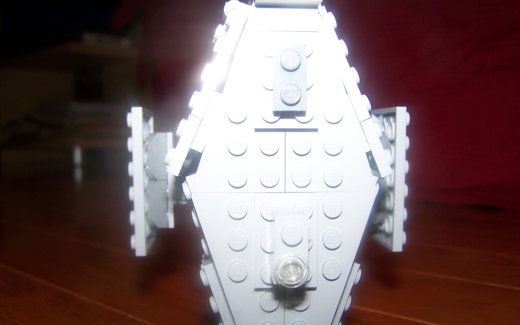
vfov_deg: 31.2
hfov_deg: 48.2
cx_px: 258
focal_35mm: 41
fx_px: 581
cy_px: 185
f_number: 2.8
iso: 80
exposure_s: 1/60
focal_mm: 6.3
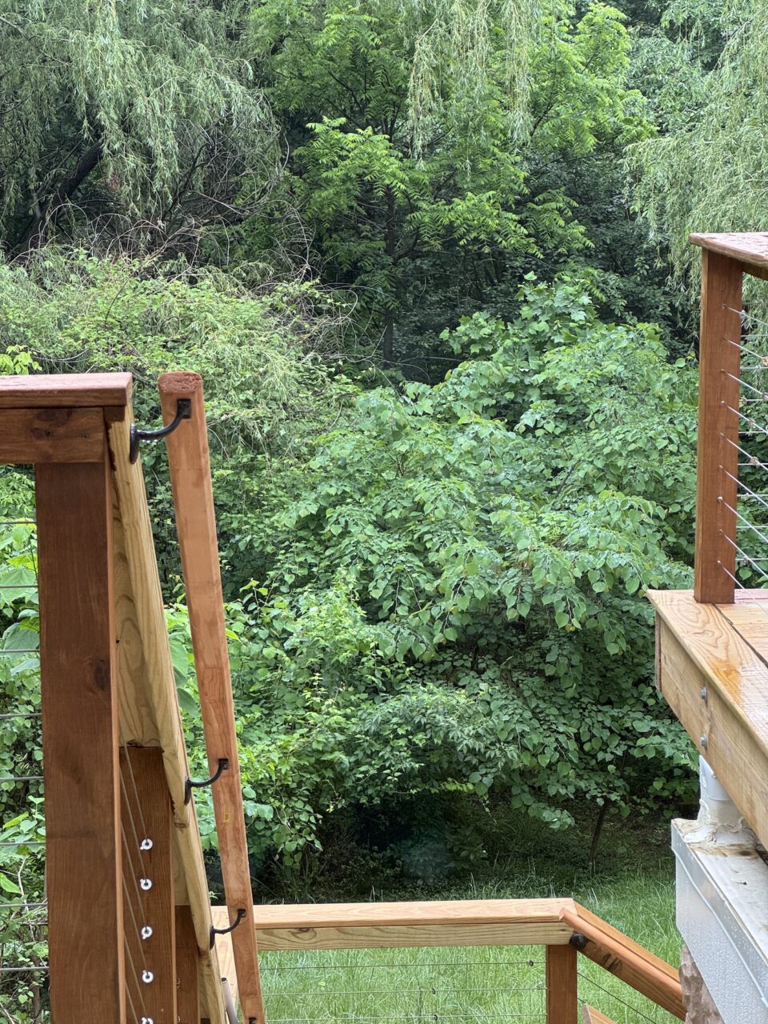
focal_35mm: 77
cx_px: 384
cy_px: 512
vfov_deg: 25.3
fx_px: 2278
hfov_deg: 19.1
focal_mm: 9
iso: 100
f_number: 2.8
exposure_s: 1/99
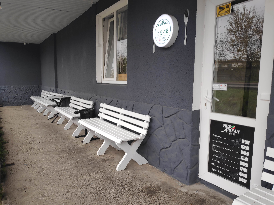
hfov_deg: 79.0
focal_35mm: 21
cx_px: 139
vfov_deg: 63.4
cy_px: 106
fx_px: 166
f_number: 1.9
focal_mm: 3.94
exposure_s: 1/102
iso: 100
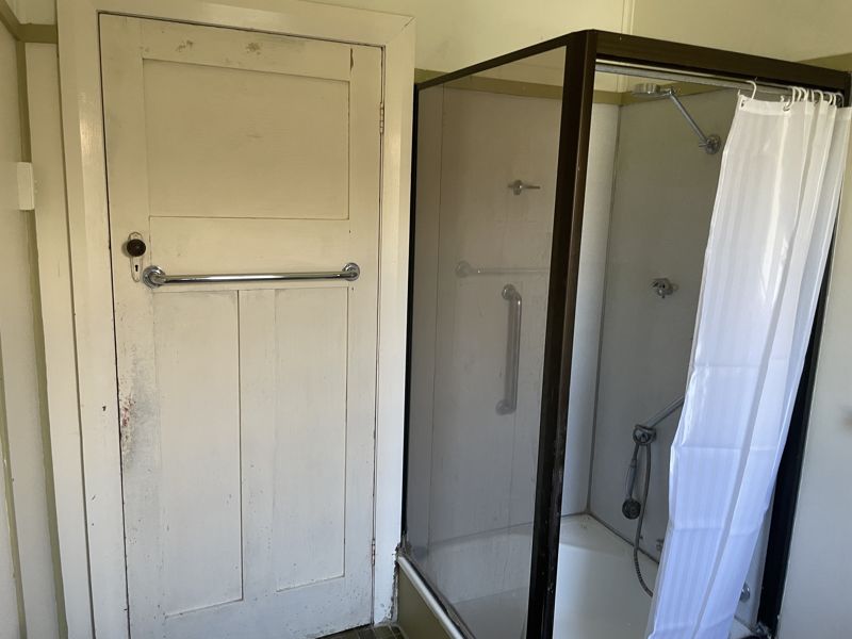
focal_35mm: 26
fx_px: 640
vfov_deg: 53.1
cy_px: 320
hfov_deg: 67.3
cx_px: 426
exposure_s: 1/60
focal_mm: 4.2
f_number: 1.6
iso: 125
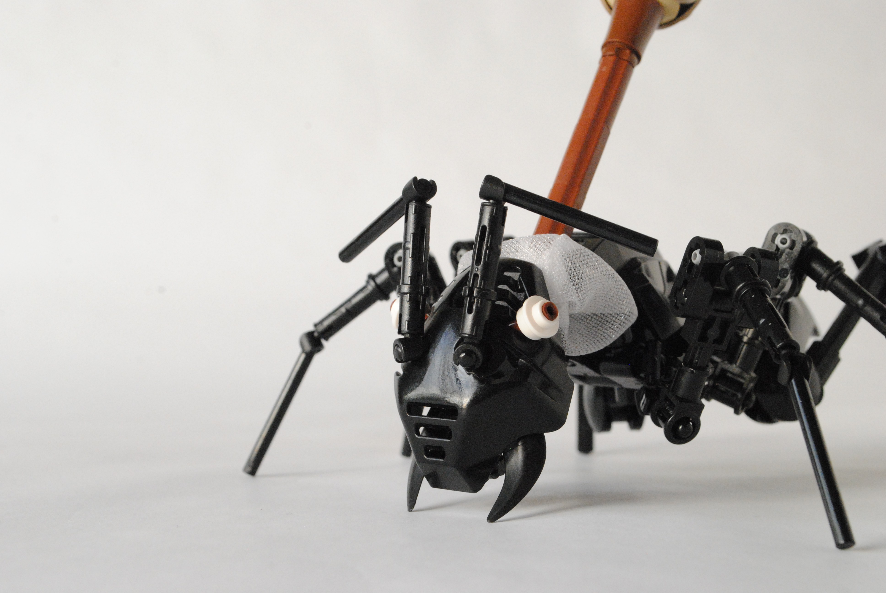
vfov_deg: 22.7
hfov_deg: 33.4
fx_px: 1478
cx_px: 443
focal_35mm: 60
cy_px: 296
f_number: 11
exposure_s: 1/10
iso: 1600
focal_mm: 40
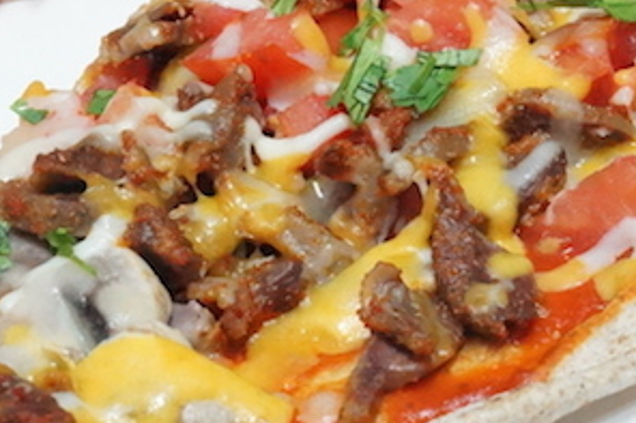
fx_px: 2366
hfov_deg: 15.3
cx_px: 288
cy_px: 68
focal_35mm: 134
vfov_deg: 10.2
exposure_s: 1/100
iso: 16000
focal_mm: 44
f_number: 10
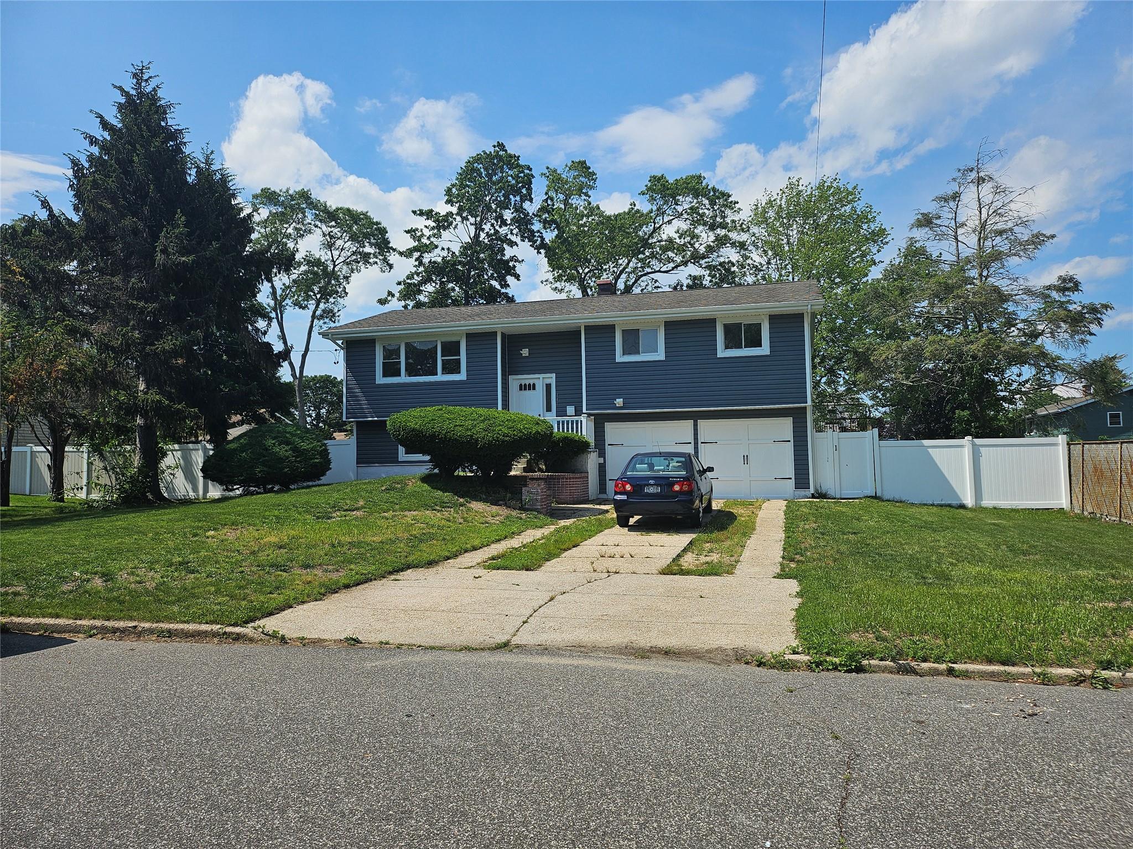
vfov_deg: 56.8
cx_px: 566
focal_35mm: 24
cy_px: 424
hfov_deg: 71.6
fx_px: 786
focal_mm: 5
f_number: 1.8
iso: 50
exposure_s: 1/4505
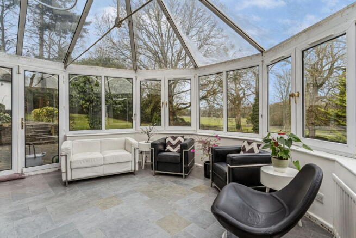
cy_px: 119
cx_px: 178
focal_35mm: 18
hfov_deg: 90.0
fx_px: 178
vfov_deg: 67.4
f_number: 8
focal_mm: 18
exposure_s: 1/250
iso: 640
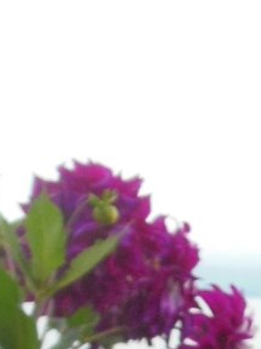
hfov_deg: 13.1
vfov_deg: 17.0
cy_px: 461
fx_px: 1097
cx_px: 343
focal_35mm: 109
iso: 125
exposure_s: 1/320
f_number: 3.2
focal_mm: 4.5
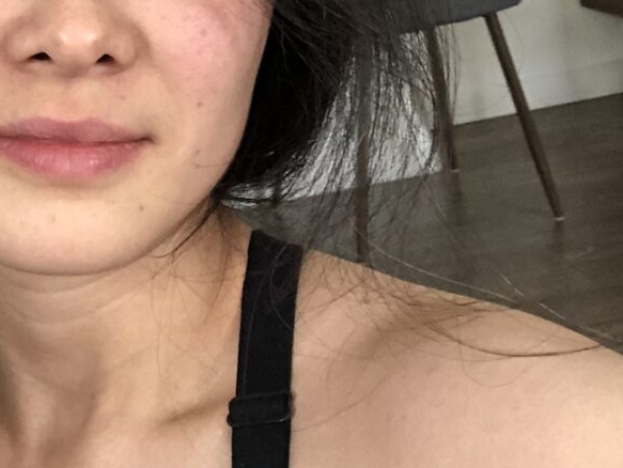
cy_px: 102
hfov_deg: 23.5
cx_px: -24
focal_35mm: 79
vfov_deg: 18.5
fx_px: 1423
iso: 250
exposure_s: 1/60
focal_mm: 2.87
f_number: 2.2
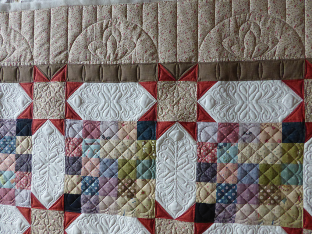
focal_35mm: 25
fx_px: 225
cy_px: 117
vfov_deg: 54.9
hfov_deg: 69.4
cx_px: 156
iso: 800
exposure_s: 1/25
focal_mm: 4.3
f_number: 3.3
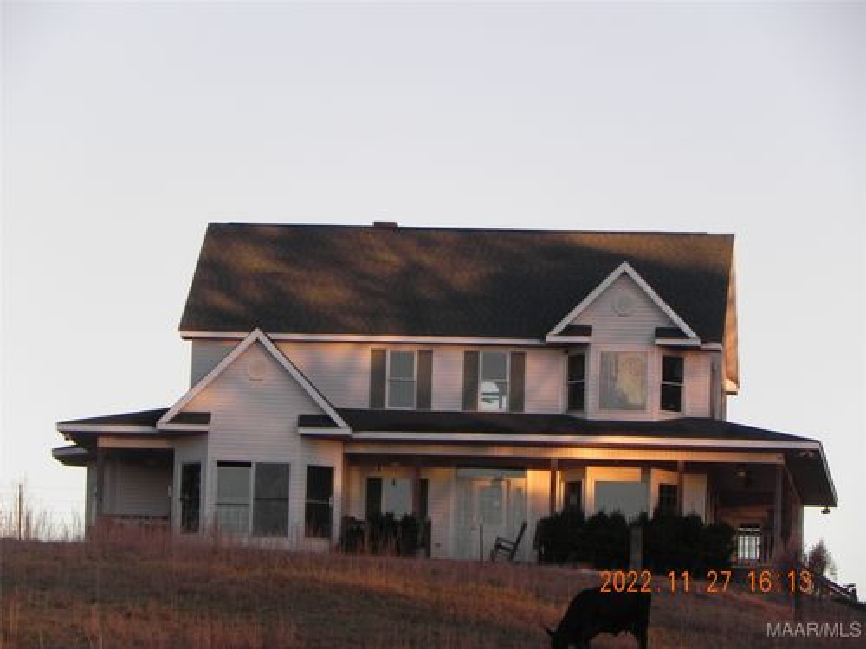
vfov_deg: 6.0
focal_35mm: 247
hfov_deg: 8.0
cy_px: 324
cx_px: 433
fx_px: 6179
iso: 160
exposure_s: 1/218
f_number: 5.6
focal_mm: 44
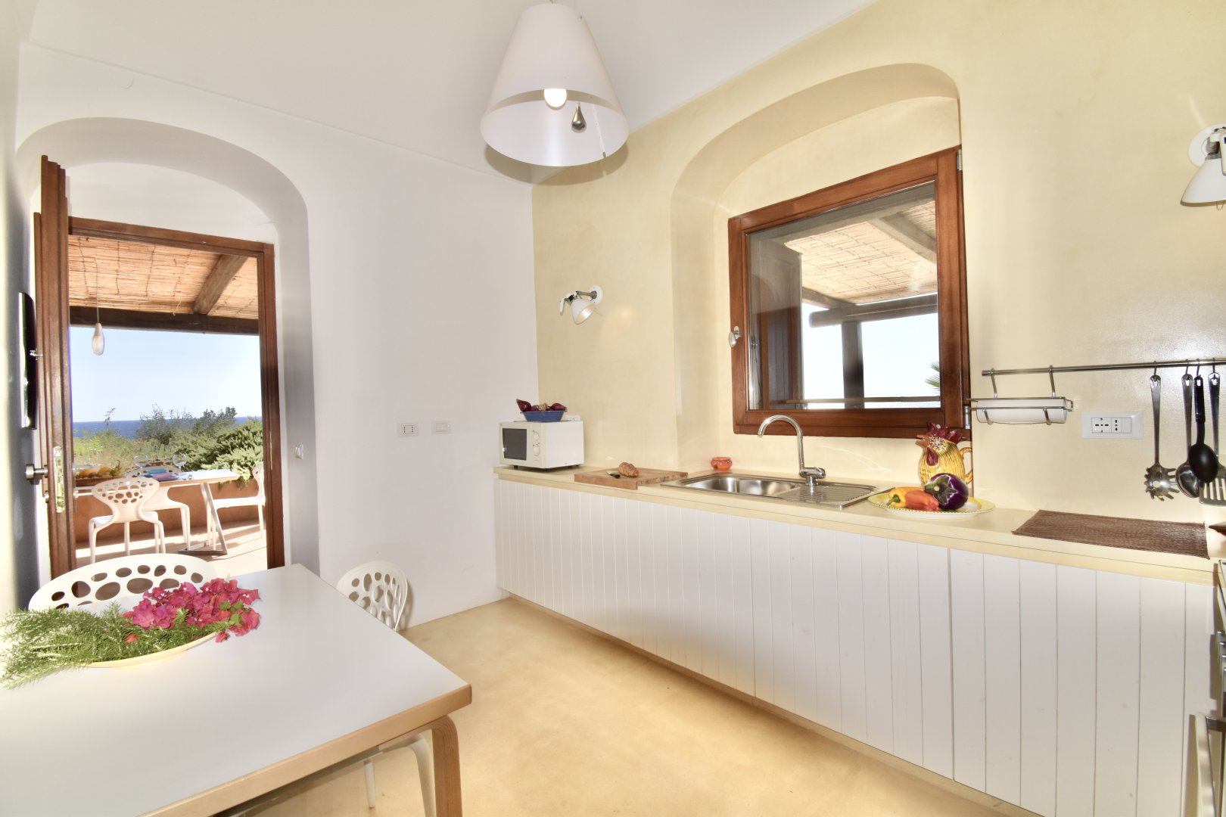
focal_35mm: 15
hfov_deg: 100.4
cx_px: 613
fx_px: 511
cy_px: 408
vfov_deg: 77.3
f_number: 11
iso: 250
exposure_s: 1/200
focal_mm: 10
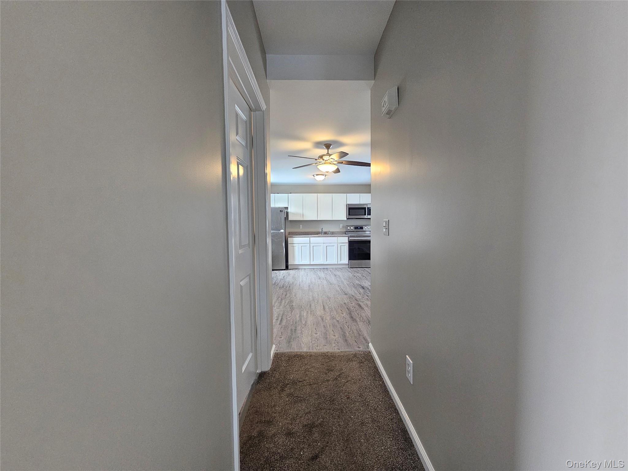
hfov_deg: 106.2
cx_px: 314
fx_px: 236
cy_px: 236
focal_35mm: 13
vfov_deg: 89.9
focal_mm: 2.2
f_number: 2.2
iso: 320
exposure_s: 1/40
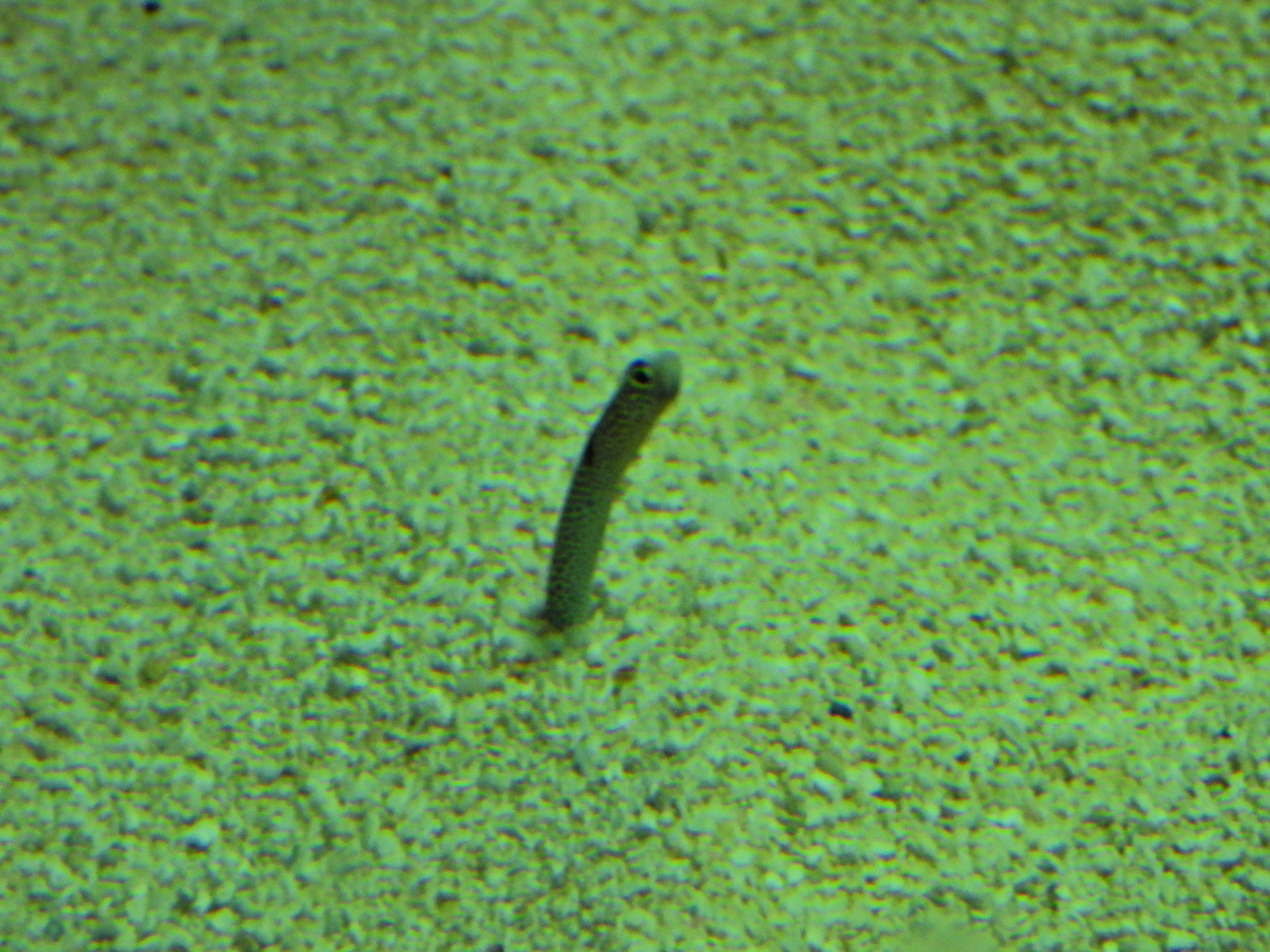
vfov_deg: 9.9
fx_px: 5503
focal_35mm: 150
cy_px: 476
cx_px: 635
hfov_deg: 13.2
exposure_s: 1/30
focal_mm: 26.8
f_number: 4.5
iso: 720
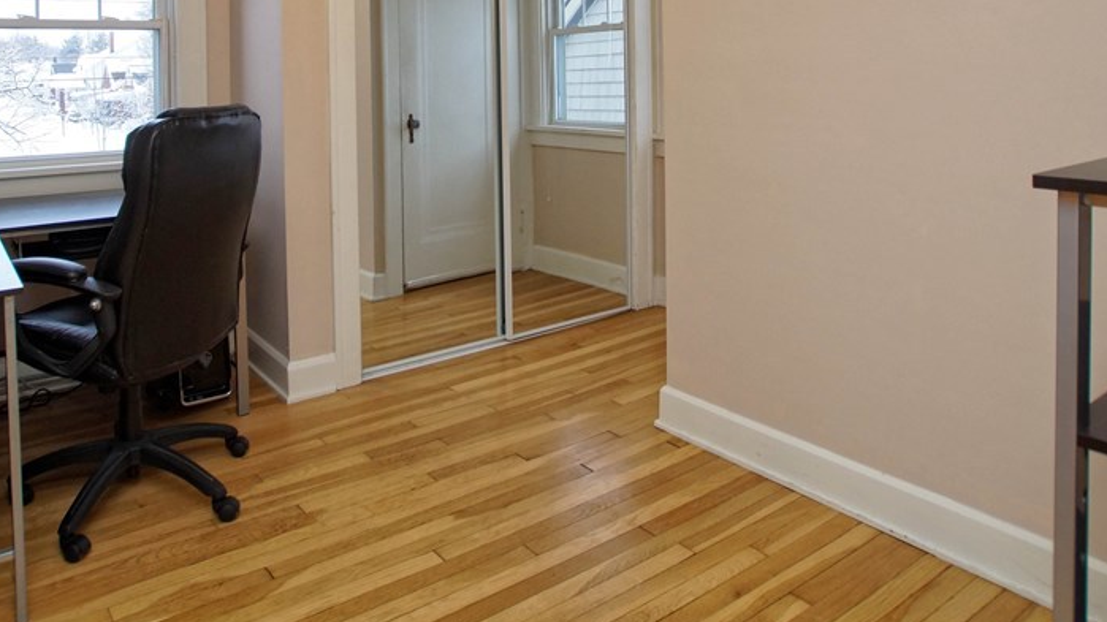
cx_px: 462
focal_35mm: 27
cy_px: 63
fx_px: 787
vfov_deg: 40.0
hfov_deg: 69.8
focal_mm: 11
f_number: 4.5
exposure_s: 1/160
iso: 400
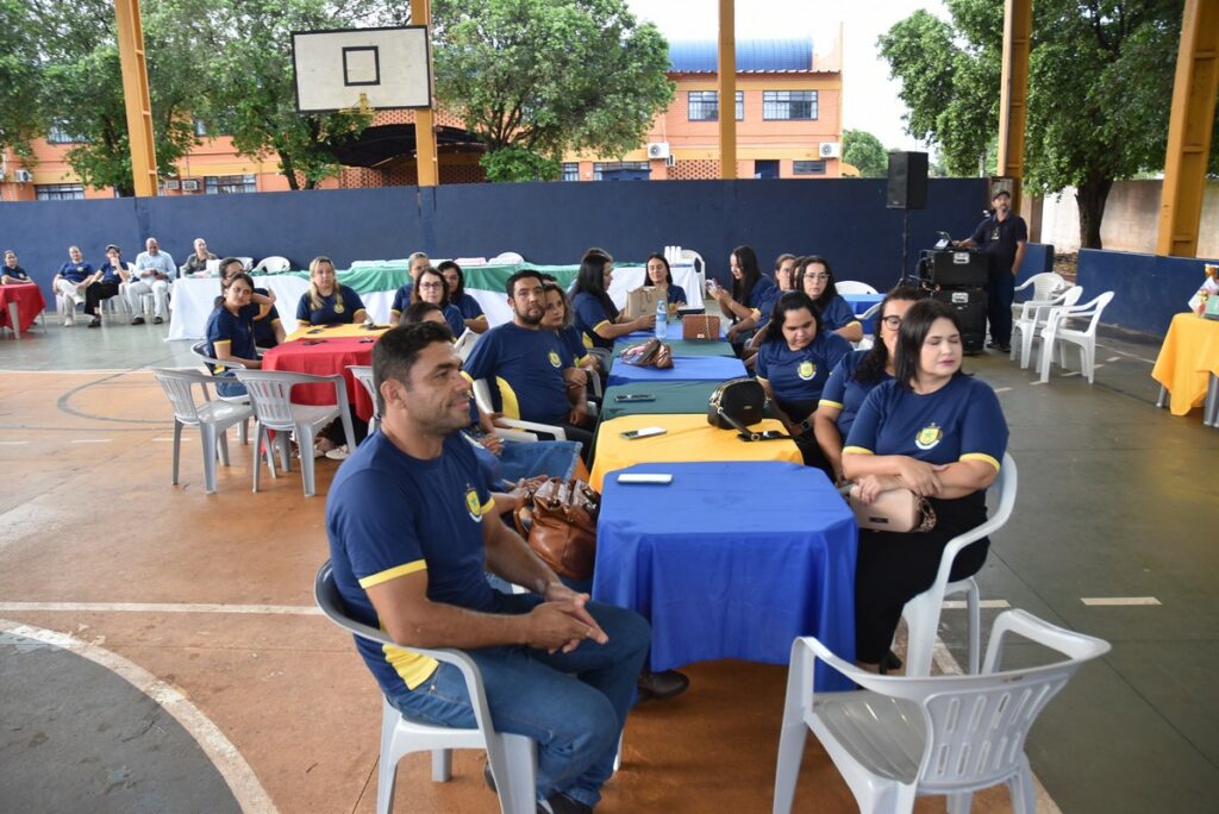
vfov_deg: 48.0
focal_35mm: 27
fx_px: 915
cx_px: 610
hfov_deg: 67.4
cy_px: 407
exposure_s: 1/60
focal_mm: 18
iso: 400
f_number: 4
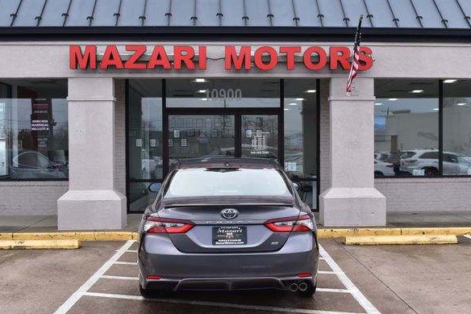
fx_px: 602
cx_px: 255
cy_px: 167
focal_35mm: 46
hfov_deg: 42.7
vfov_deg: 29.2
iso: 400
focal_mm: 28
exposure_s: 1/200
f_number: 10
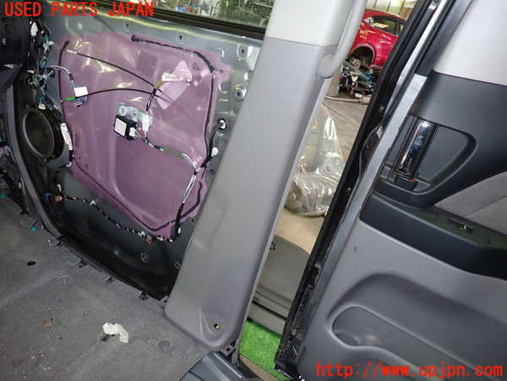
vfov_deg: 54.9
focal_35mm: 25
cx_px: 254
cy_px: 190
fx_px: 366
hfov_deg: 69.4
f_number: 2
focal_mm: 4.5
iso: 200
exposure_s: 1/30
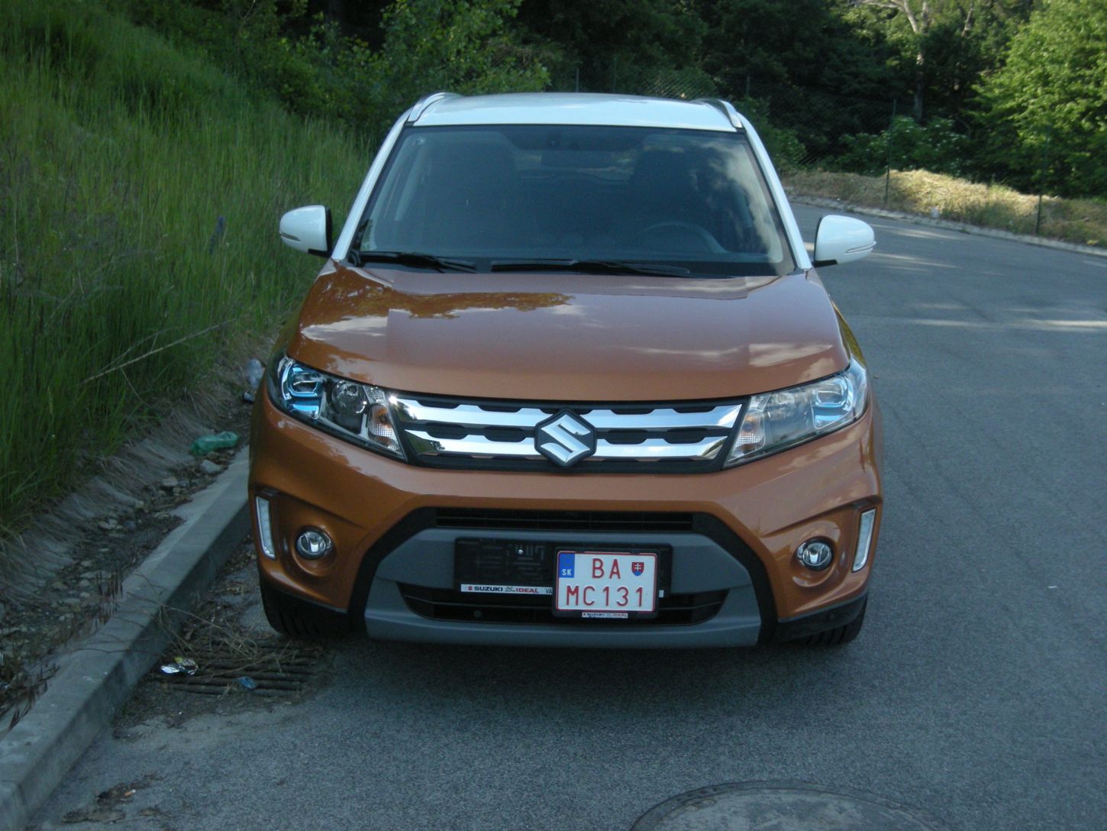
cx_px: 554
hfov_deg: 38.9
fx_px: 1567
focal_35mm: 49
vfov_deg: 29.7
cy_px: 416
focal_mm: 7.9
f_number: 6.4
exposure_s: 1/213
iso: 200
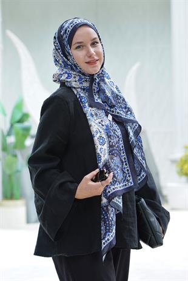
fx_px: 821
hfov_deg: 13.1
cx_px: 94
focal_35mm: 105
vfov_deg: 19.4
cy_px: 140
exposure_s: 1/100
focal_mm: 105
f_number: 5.6
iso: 200
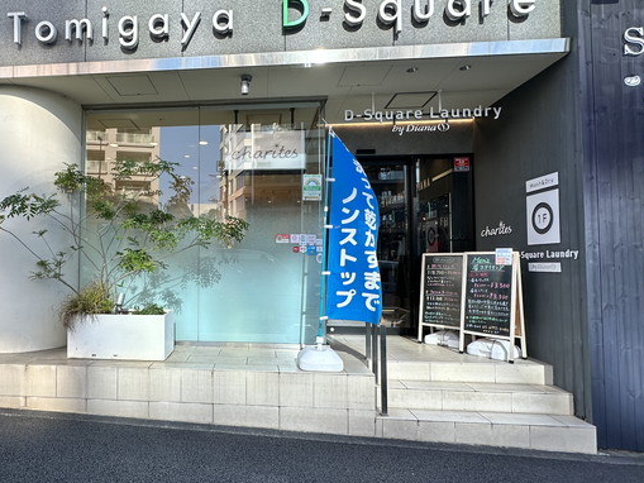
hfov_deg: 74.1
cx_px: 216
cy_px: 247
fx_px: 409
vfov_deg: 61.1
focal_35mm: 22
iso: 40
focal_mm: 2.22
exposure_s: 1/475
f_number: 2.2
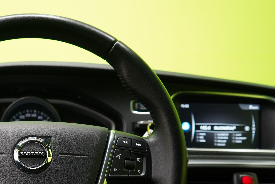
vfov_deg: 25.4
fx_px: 397
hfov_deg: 36.1
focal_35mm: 52
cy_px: 156
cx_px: 32
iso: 1250
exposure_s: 1/25
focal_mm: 29
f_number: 5.6
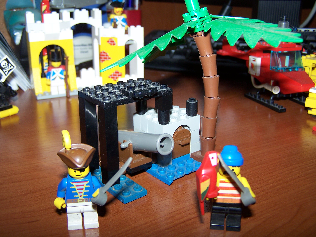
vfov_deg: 37.7
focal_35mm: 38
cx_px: 158
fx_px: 347
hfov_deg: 49.0
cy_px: 118
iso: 80
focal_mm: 6.3
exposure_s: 1/60
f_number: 2.8
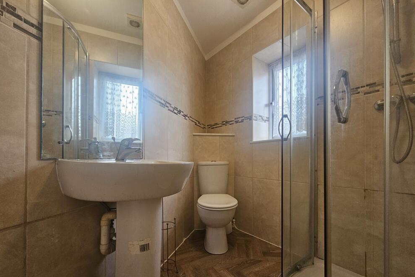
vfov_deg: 80.6
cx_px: 211
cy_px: 160
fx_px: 161
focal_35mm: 14
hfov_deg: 104.3
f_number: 2.2
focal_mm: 2.2
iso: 250
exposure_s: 1/50.3
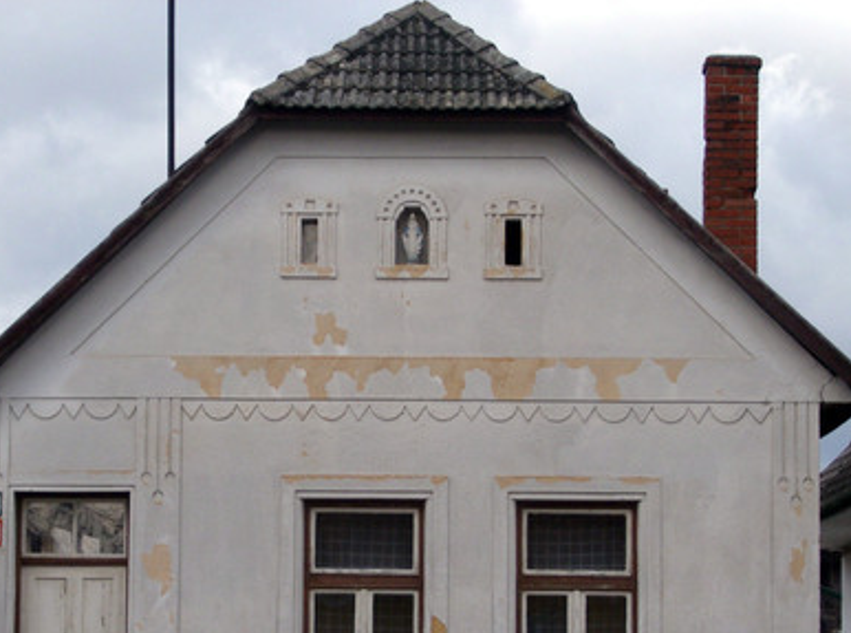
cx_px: 366
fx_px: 3039
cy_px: 449
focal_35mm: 124
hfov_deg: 15.9
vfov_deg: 11.9
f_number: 4.2
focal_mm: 17.7
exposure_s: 1/500
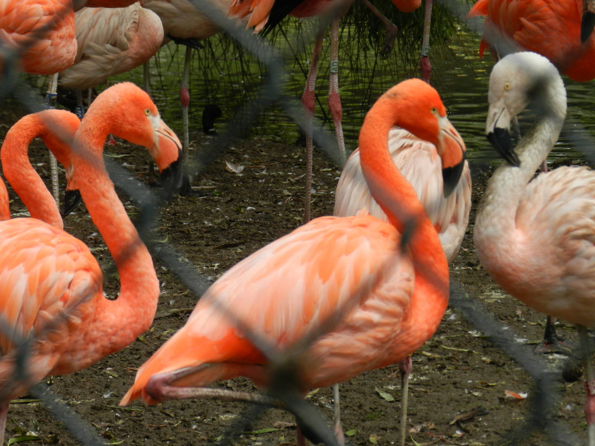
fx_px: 3696
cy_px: 223
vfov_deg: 6.9
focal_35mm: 215
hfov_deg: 9.2
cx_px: 298
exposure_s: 1/60
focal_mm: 38.2
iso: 160
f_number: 5.6
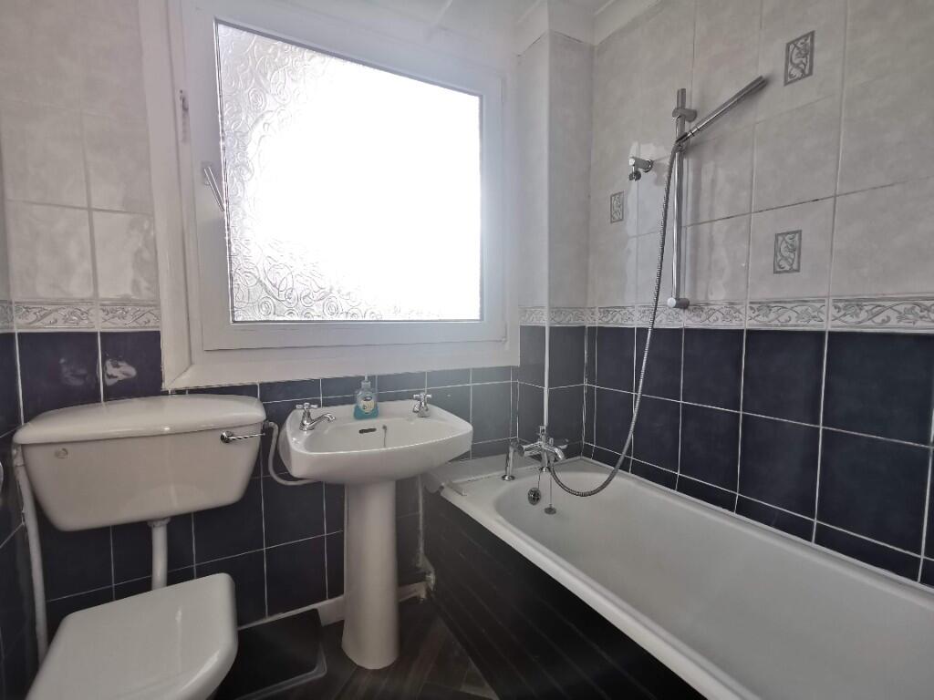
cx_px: 467
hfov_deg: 91.0
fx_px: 459
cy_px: 350
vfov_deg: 74.7
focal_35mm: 17
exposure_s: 1/296
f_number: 2.2
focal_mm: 2.26
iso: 50
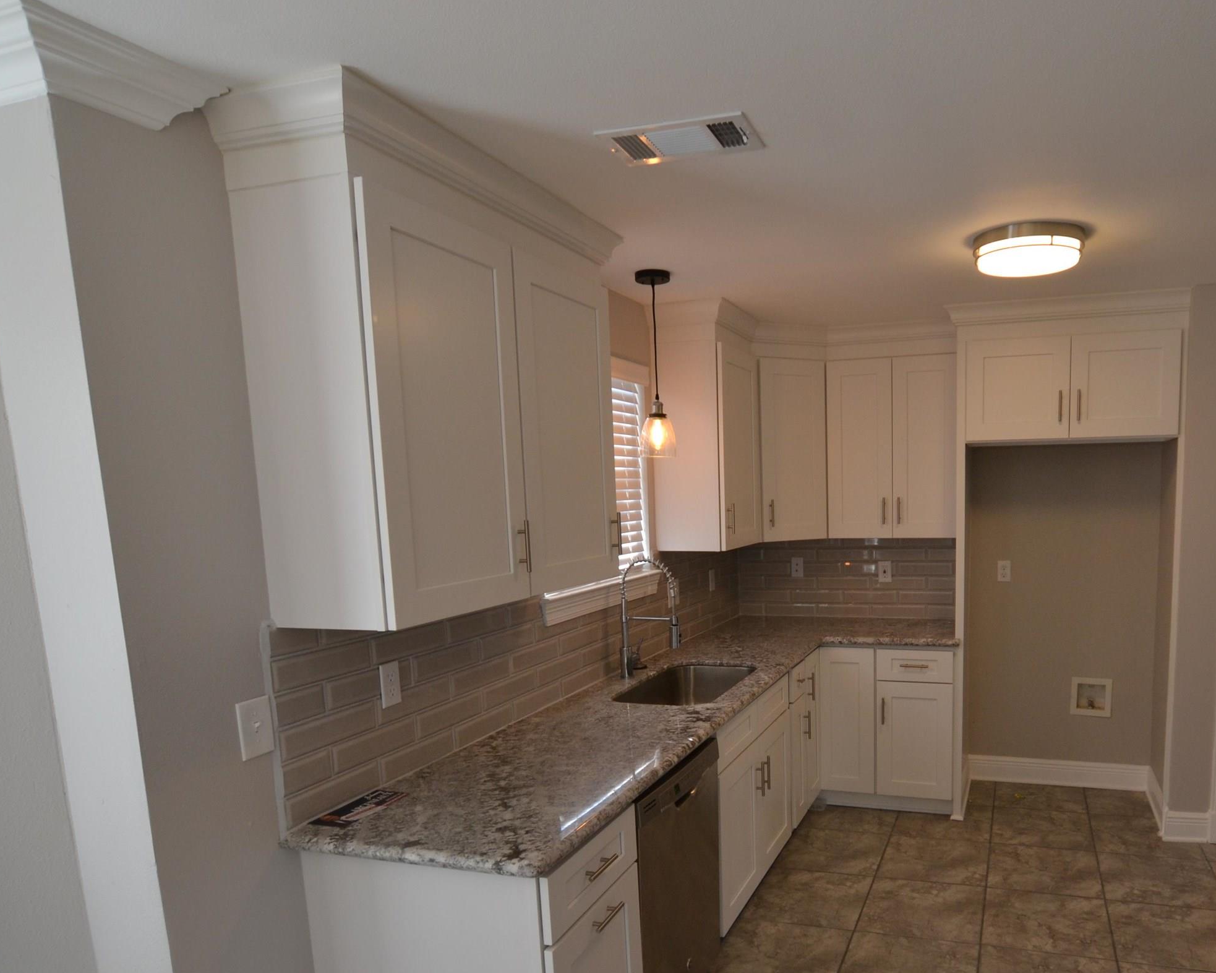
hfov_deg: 73.5
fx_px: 792
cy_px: 613
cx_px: 774
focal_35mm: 22
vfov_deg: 62.2
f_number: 5
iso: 400
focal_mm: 10
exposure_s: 1/100
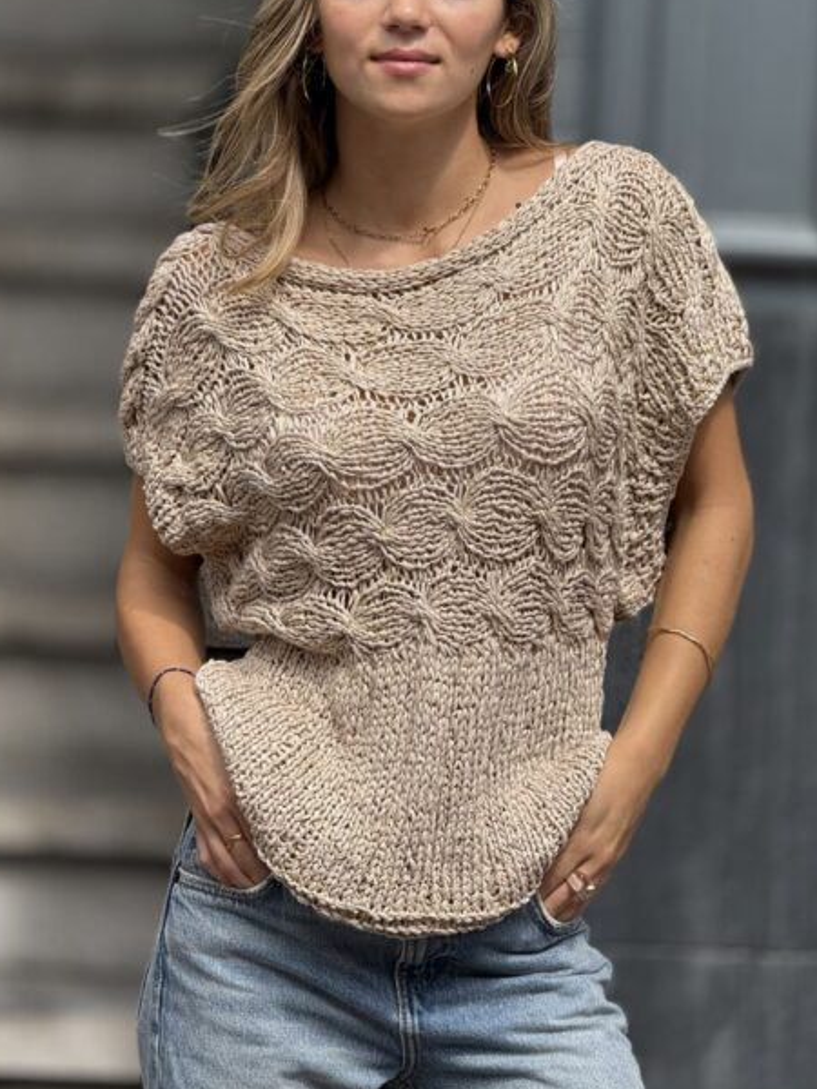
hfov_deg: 9.3
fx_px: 5035
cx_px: 407
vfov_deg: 12.3
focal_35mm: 160
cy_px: 410
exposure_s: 1/759
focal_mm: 15.66
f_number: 2.8
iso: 64
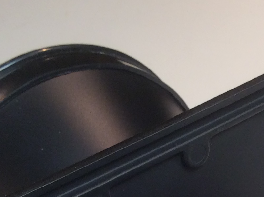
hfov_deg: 19.0
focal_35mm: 103
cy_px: 310
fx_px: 784
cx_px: 195
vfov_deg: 13.4
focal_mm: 3.3
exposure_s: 1/40
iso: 40
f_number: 2.4
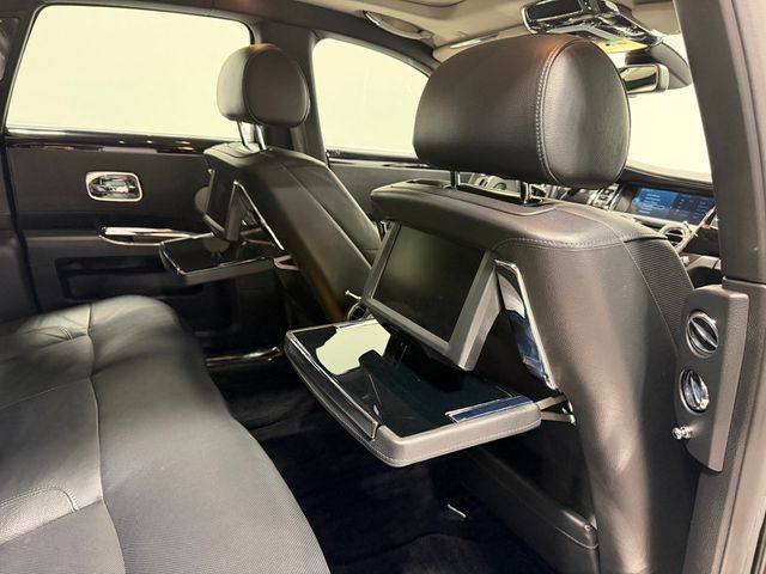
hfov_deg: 71.6
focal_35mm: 24
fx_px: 531
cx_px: 383
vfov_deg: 56.8
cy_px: 287
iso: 640
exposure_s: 1/60
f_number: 1.78
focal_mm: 6.76
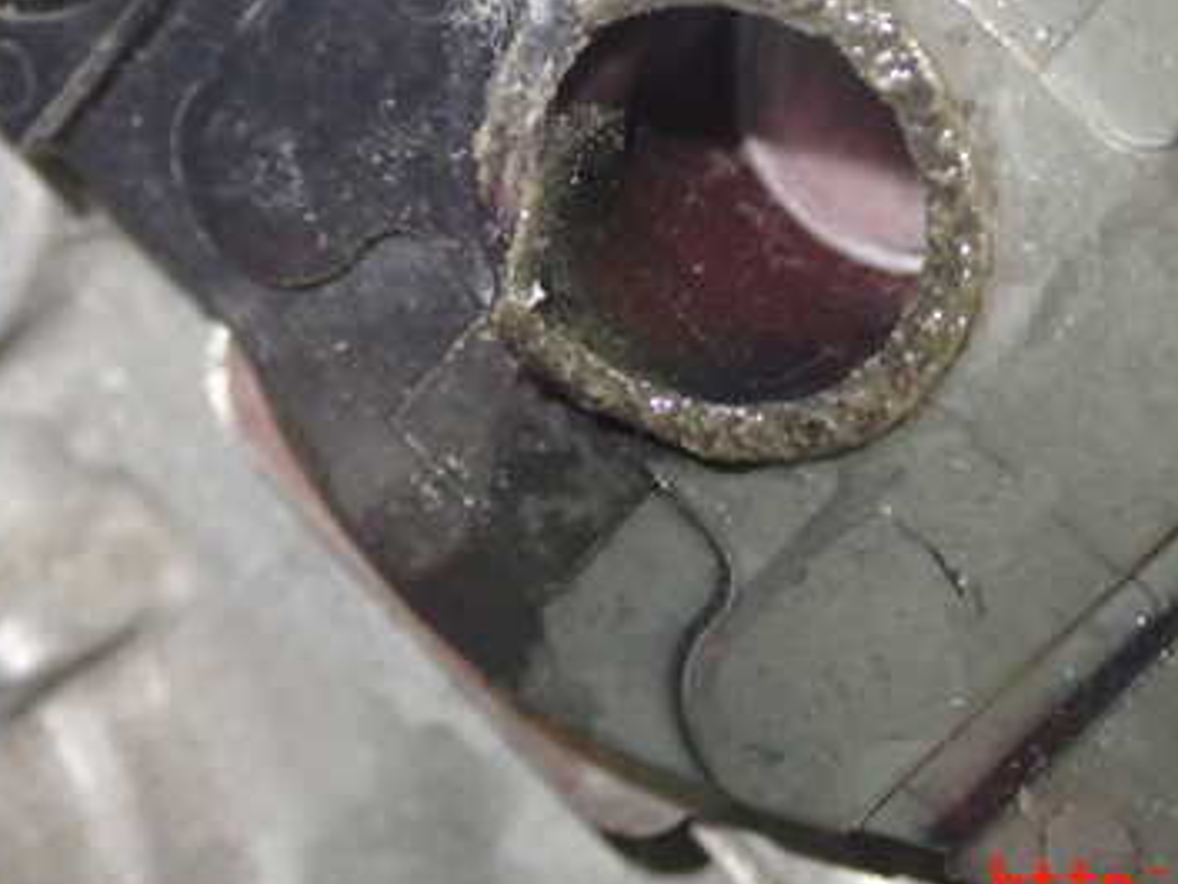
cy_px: 183
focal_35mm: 85
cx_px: 744
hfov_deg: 22.9
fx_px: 2894
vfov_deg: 17.2
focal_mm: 9.01
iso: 800
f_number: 3.2
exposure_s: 1/50
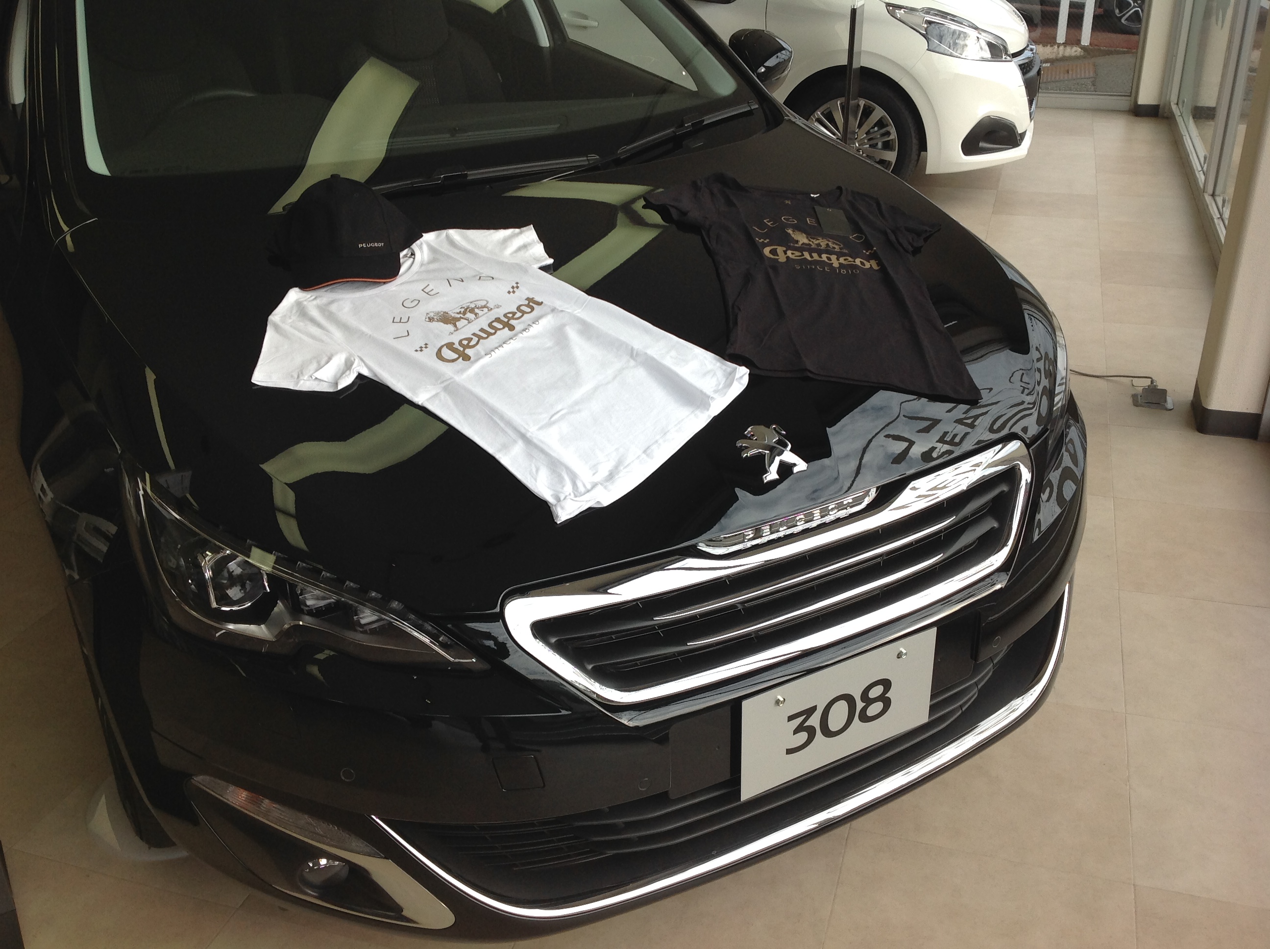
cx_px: 635
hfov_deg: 52.7
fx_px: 1282
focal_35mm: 35
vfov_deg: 40.6
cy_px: 474
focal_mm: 4.28
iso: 50
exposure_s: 1/403
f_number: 2.4
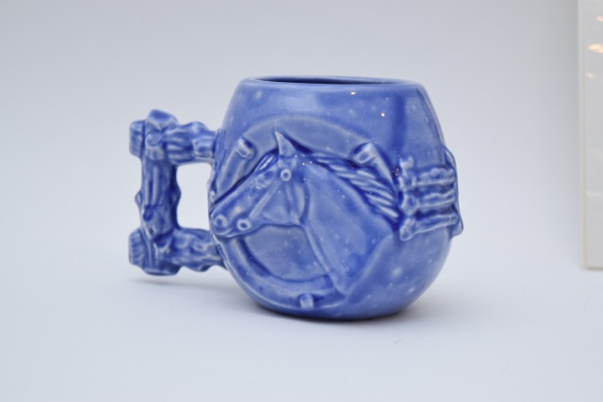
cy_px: 201
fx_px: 1382
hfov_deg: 24.6
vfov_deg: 16.6
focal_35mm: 82
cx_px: 302
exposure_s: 1/125
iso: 800
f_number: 5.6
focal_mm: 55
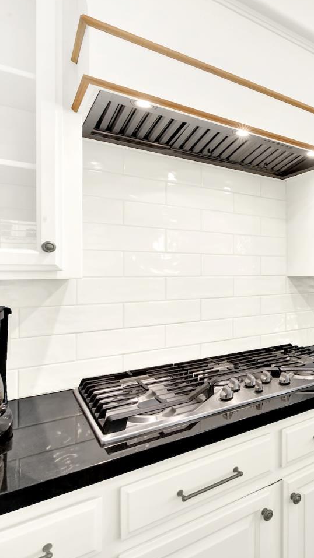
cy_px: 274
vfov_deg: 78.7
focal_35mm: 23
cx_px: 344
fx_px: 341
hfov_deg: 40.3
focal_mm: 14
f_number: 14
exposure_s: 1/3
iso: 100
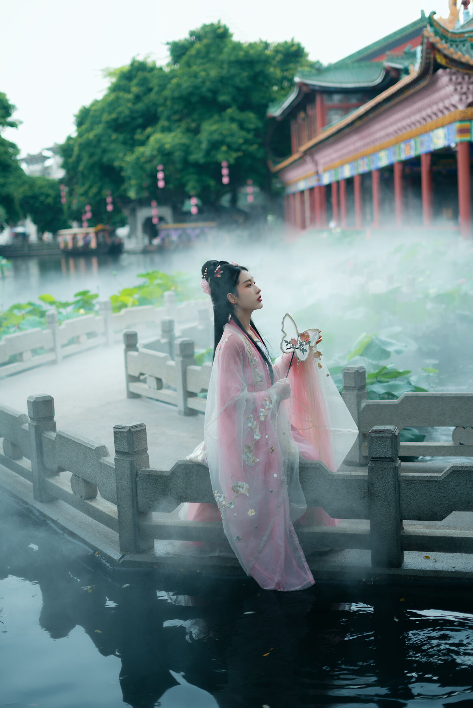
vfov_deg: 39.6
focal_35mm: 50
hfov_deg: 27.0
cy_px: 354
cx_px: 236
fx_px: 985
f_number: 2
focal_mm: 50
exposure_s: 1/160
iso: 100
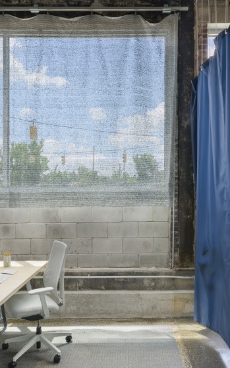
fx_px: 311
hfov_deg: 40.1
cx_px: 151
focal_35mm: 31
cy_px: 192
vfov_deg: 61.2
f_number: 18
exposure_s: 1.3
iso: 50
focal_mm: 17
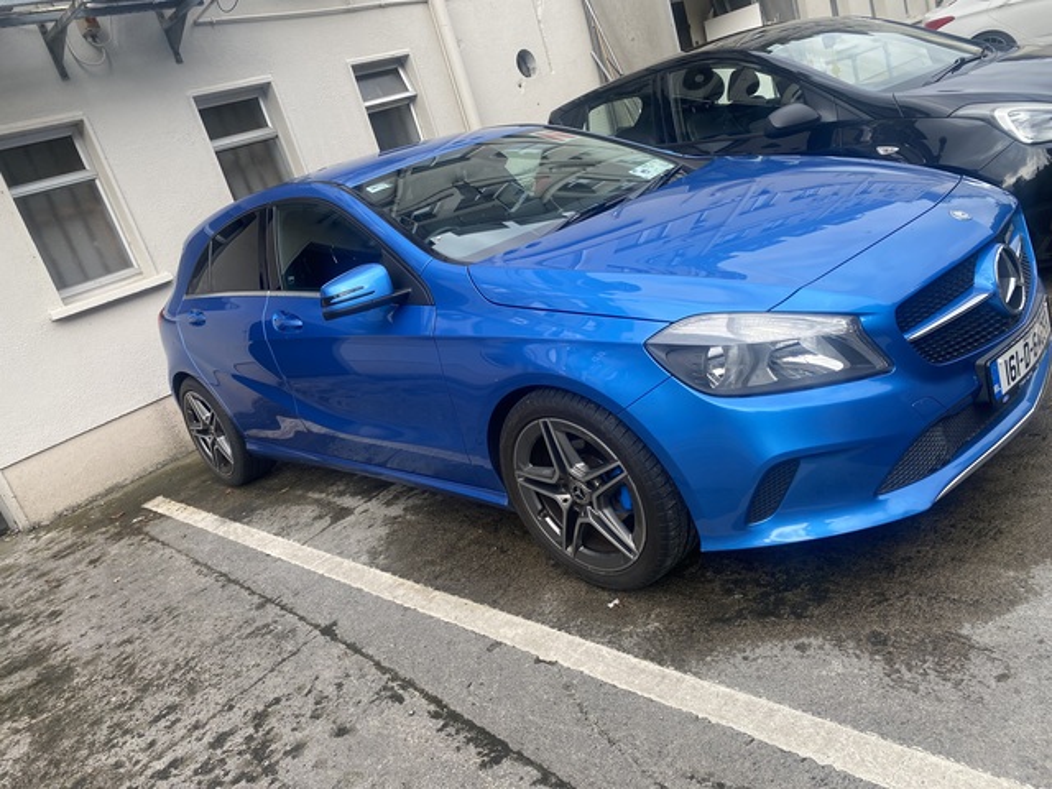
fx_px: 790
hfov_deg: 67.3
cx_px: 526
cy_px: 394
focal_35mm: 26
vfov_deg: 53.1
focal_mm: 4.25
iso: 32
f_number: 1.8
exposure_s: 1/582
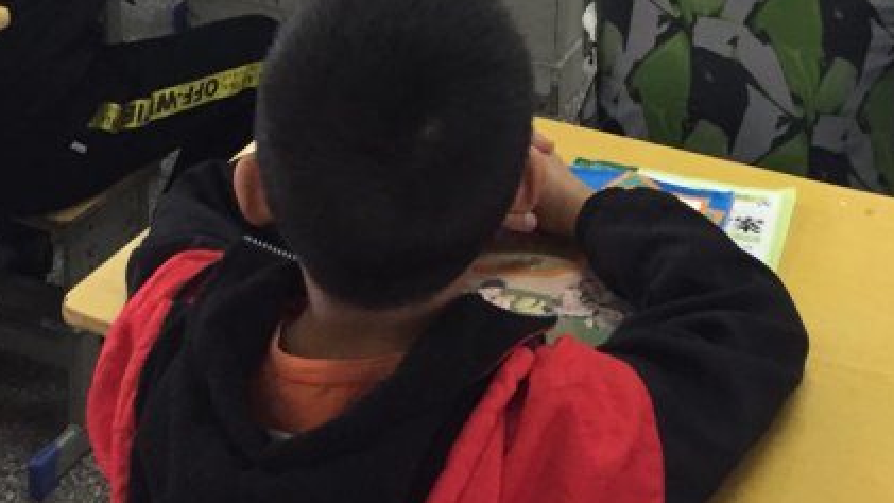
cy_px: -302
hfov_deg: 32.7
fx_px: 1517
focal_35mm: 64
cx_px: 531
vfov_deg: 16.7
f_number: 2.2
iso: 200
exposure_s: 1/33
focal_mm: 4.15
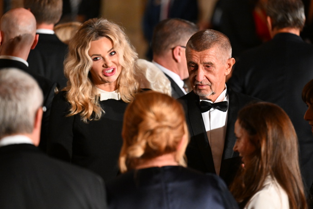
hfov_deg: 10.3
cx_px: 156
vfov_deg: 6.9
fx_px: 1739
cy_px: 104
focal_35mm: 200
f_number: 3.5
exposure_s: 1/250
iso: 8000
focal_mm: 200
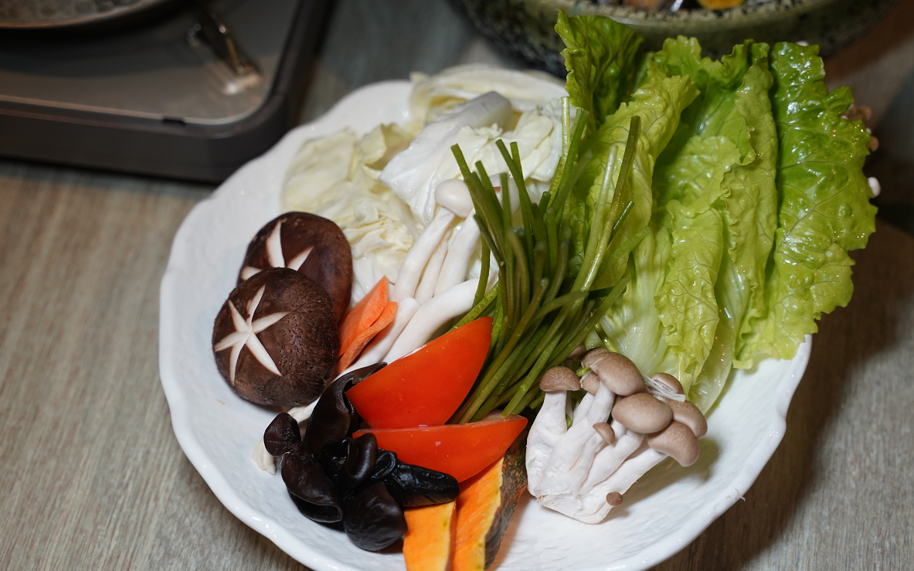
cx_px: 456
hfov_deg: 33.5
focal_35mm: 61
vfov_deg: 21.3
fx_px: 1519
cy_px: 308
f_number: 4
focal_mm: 59
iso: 1000
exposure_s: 1/160
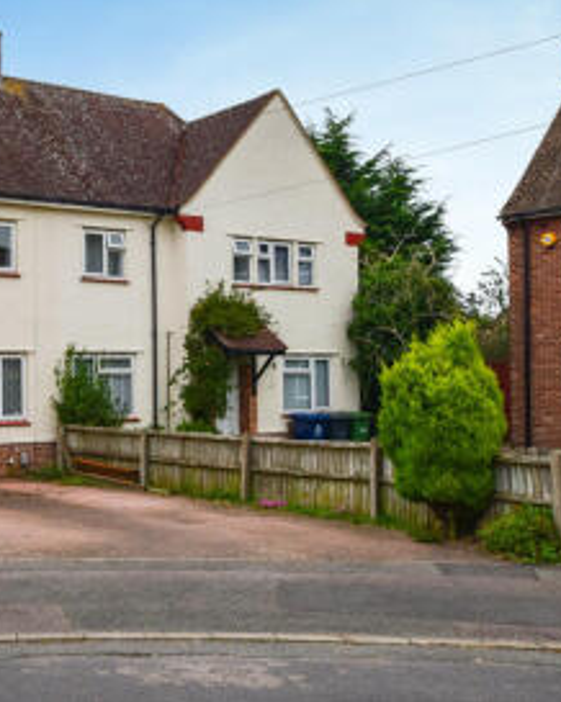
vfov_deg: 38.0
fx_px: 1018
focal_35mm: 49
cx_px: 35
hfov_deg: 29.3
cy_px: 300
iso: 400
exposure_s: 1/320
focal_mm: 20
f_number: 10
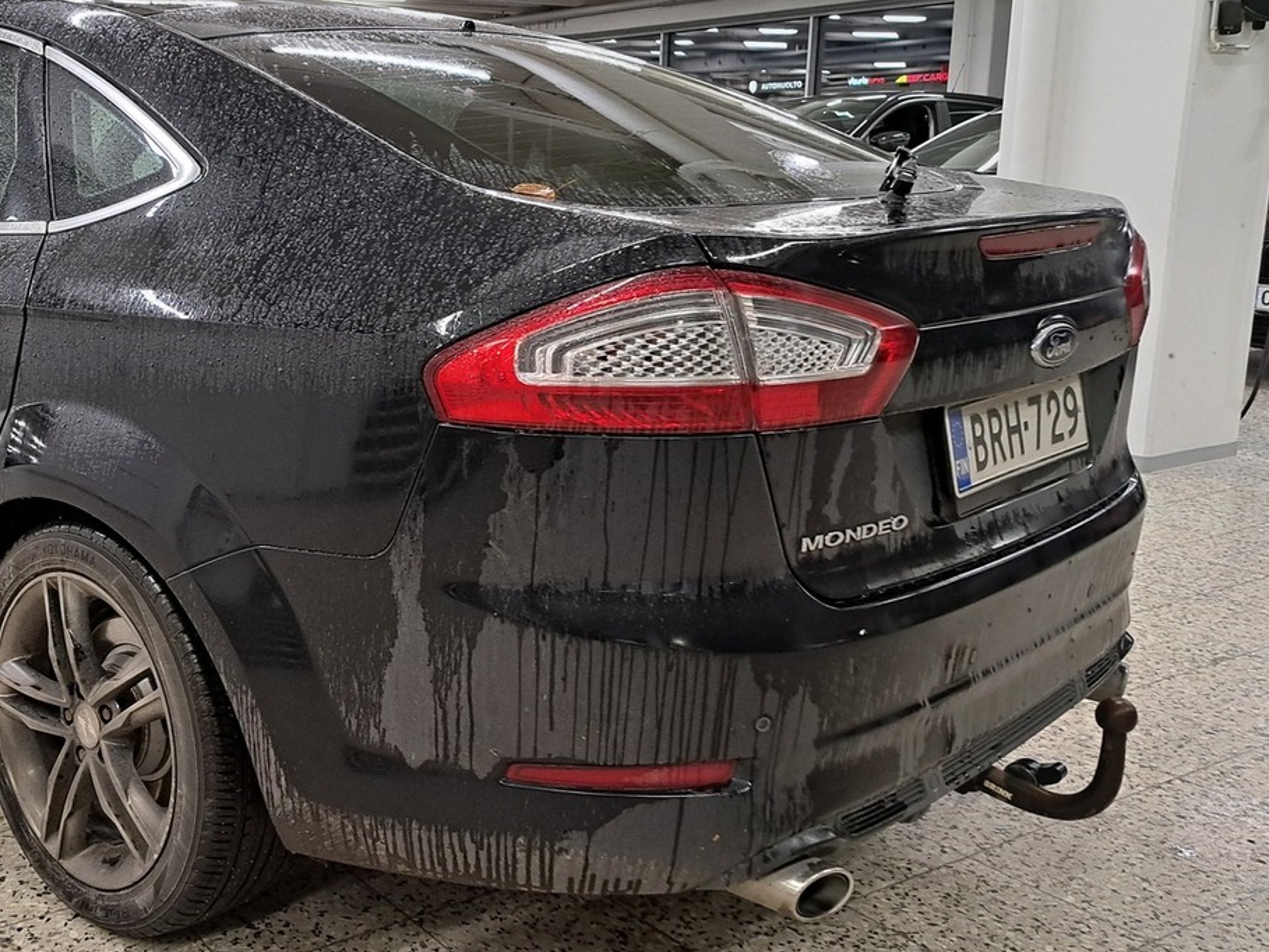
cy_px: 469
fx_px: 1393
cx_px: 296
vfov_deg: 37.7
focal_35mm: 38
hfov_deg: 46.9
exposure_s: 1/50
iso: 125
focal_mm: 5.23
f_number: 1.8
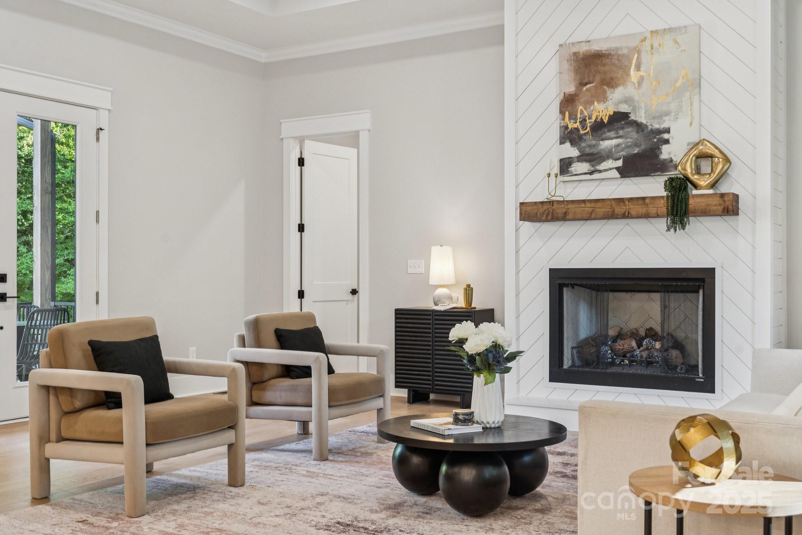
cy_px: 268
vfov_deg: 35.0
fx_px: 846
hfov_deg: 50.7
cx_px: 401
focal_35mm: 38
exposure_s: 1/10
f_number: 7.1
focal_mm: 38
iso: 160
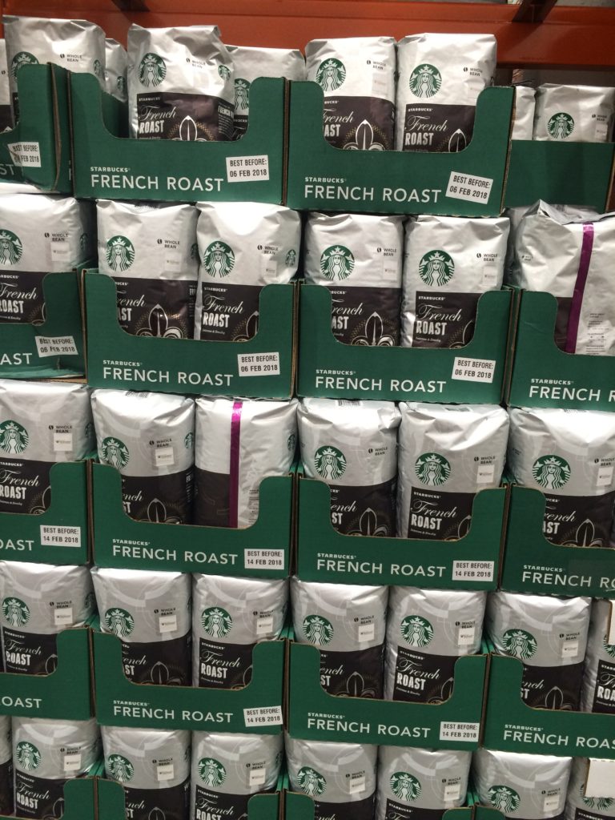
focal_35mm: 29
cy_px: 410
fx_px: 687
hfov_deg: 48.2
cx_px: 308
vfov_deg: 61.7
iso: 80
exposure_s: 1/33
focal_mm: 4.15
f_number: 2.2
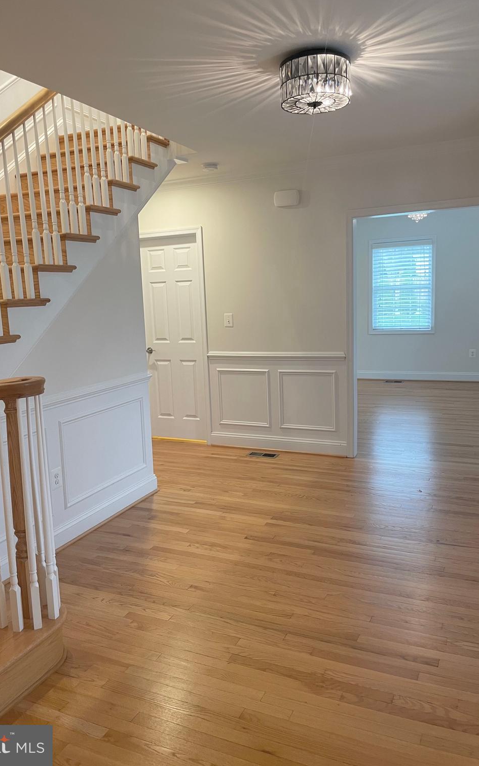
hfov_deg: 44.5
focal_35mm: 28
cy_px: 377
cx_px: 218
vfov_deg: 66.5
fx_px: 585
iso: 125
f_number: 1.6
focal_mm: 4.2
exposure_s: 1/60
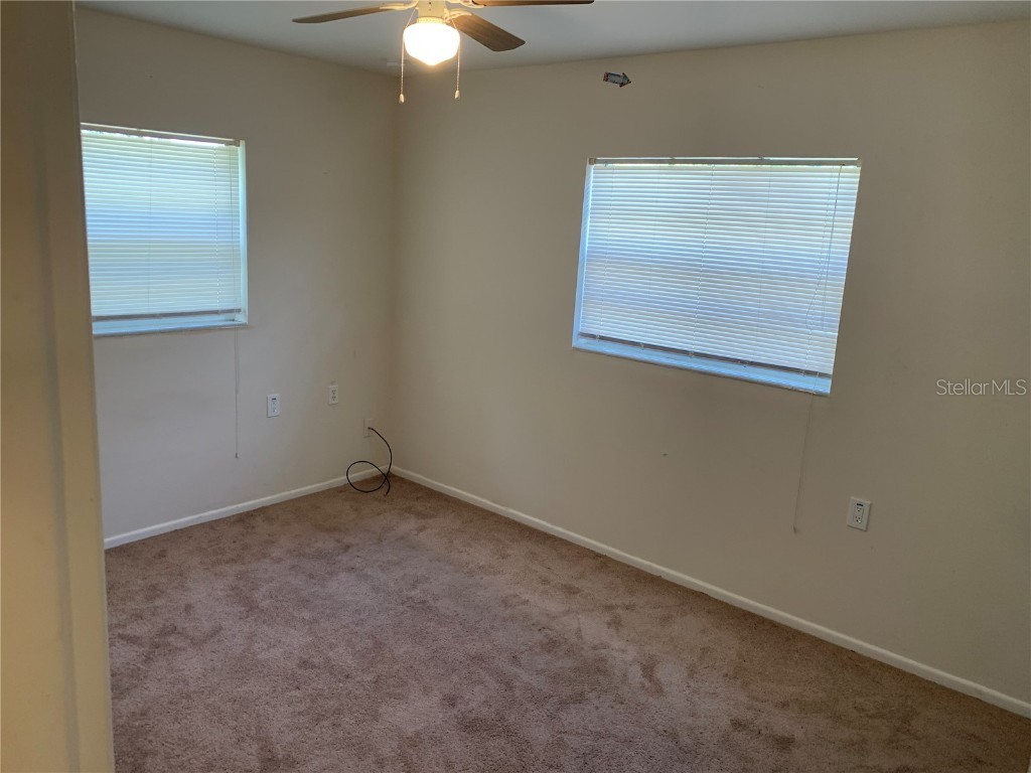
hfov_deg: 67.3
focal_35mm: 26
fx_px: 774
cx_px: 516
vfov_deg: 53.1
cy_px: 386
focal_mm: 4.25
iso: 64
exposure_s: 1/60
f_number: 1.8
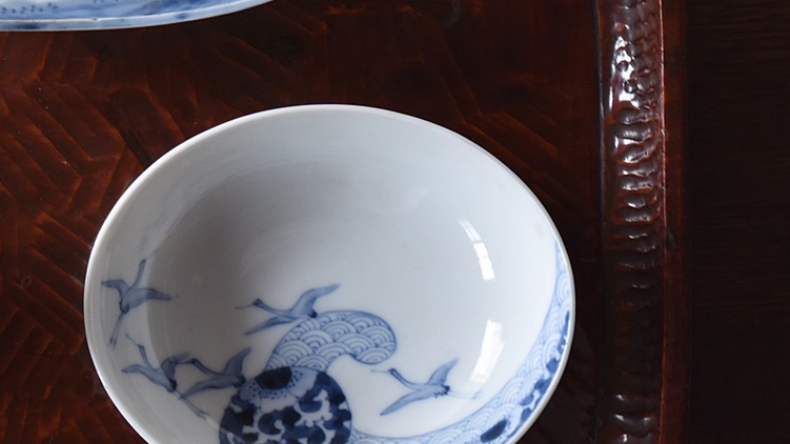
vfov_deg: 11.7
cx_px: 324
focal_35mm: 104
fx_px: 2170
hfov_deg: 20.6
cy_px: 290
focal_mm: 55
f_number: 5.6
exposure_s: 1/10
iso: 200
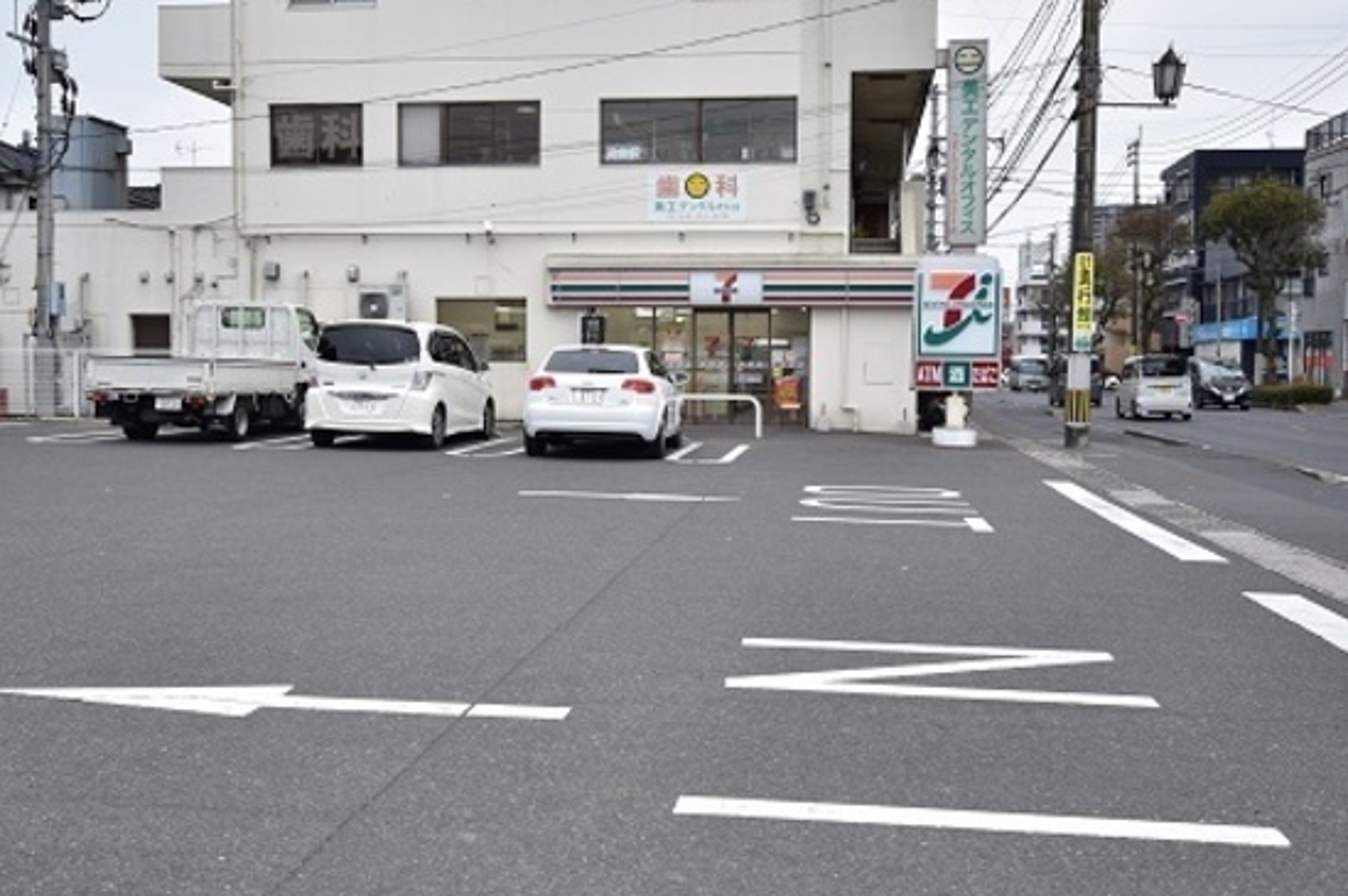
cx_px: 653
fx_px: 1534
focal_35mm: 41
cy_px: 446
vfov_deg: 32.6
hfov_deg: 47.4
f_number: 4.5
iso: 160
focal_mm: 20
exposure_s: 1/160
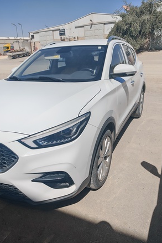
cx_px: 78
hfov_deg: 49.6
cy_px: 123
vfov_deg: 69.4
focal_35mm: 26
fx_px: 175
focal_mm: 6.83
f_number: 2
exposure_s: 1/14000
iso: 100
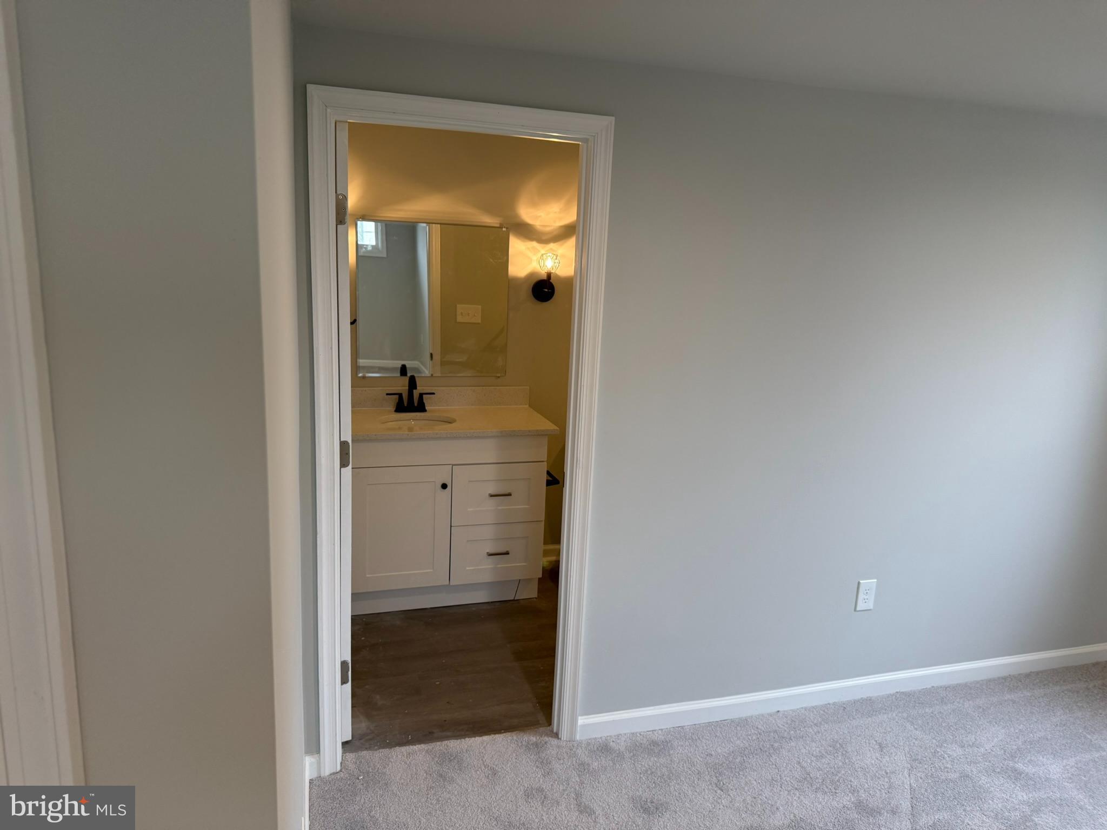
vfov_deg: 56.8
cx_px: 554
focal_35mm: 24
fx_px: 768
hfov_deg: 71.6
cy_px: 415
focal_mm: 6.76
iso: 160
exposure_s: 1/162
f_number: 1.78
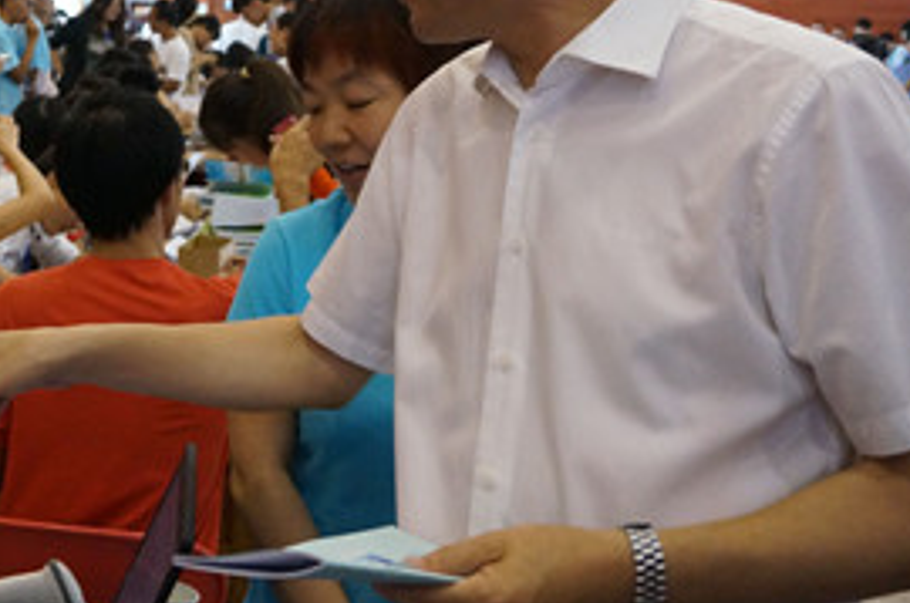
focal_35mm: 64
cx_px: 78
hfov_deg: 30.0
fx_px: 1613
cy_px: 71
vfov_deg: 20.8
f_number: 4.5
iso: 3200
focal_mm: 23
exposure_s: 1/80
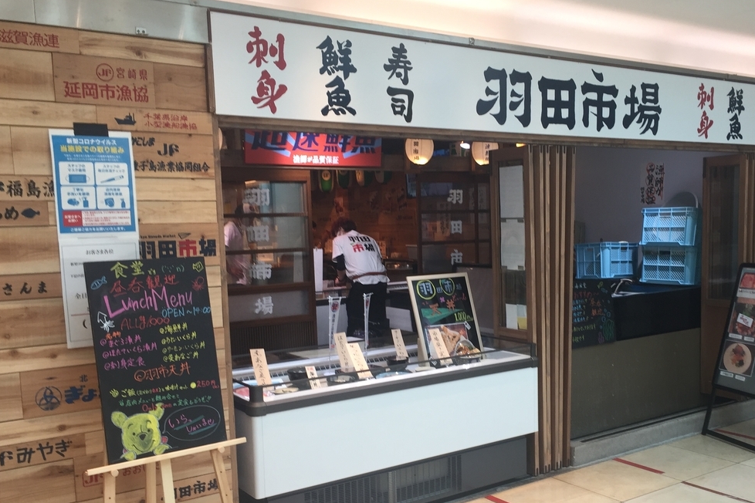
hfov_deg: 51.8
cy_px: 319
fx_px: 776
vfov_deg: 35.7
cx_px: 422
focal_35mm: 37
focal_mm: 4.15
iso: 32
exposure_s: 1/60
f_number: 2.2
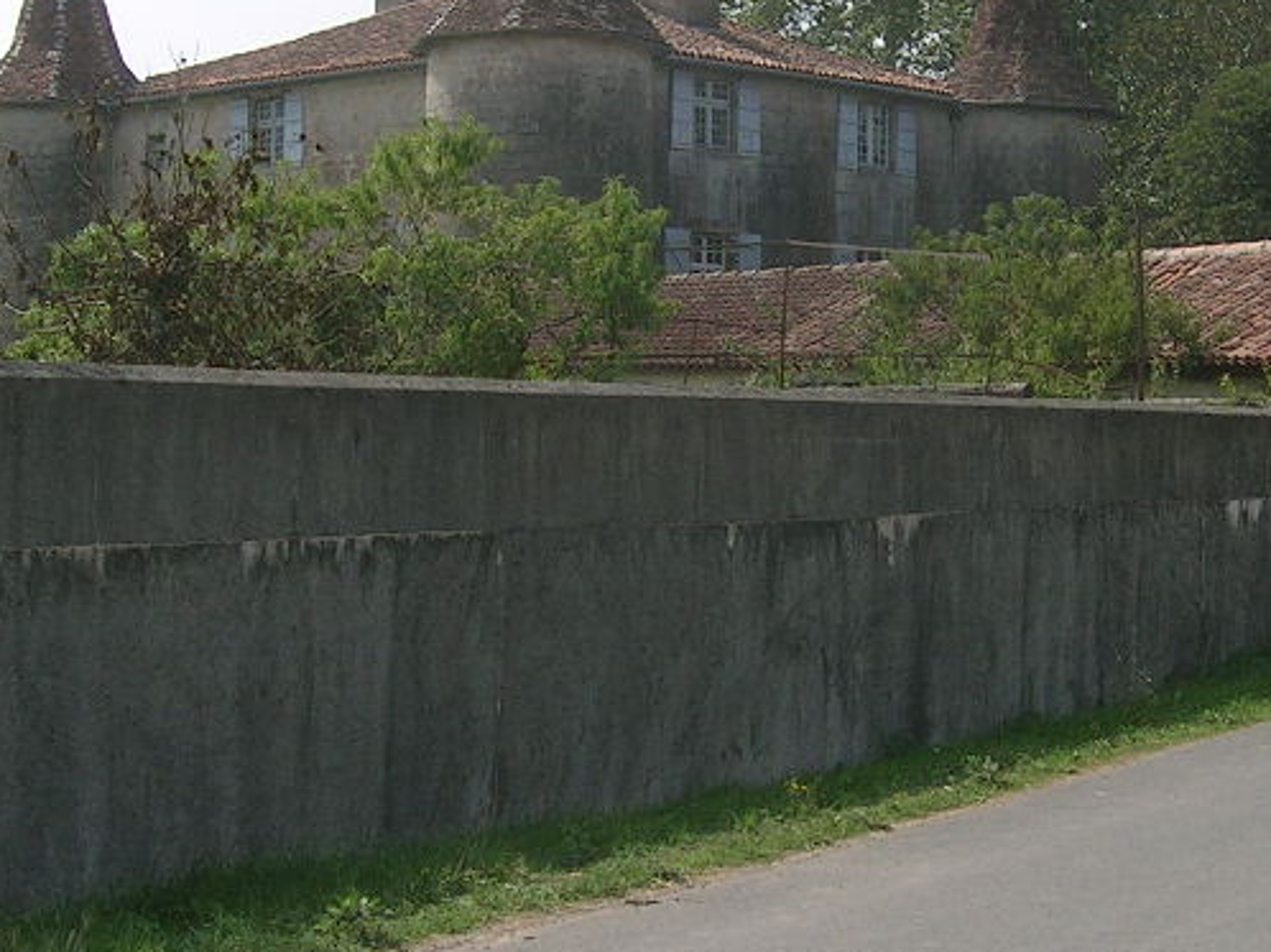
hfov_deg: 26.9
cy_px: 337
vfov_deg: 20.4
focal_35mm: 72
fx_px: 2642
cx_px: 806
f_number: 4.8
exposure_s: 1/452
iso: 50
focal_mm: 5.4
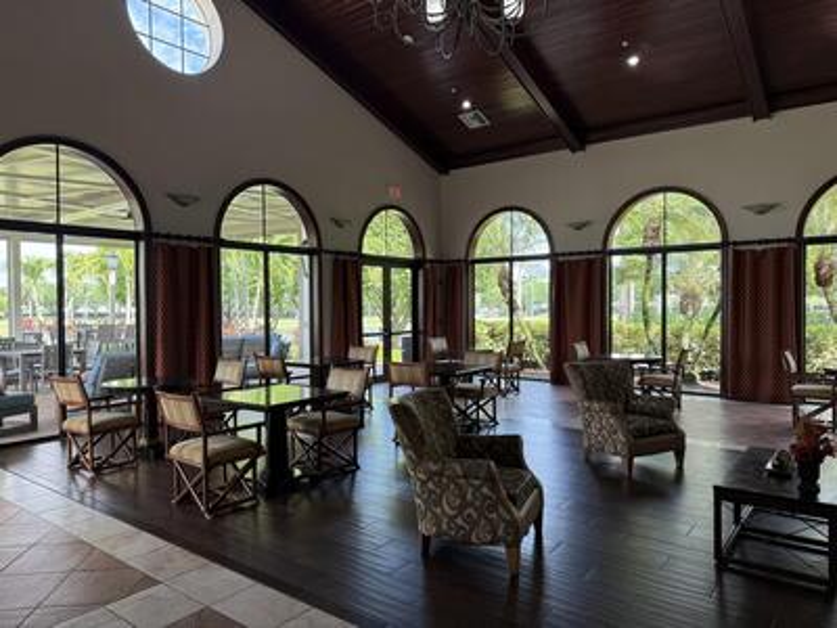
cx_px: 418
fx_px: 580
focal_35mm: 24
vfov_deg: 56.8
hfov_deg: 71.6
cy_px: 314
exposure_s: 1/237
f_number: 1.78
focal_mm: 6.76
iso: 125
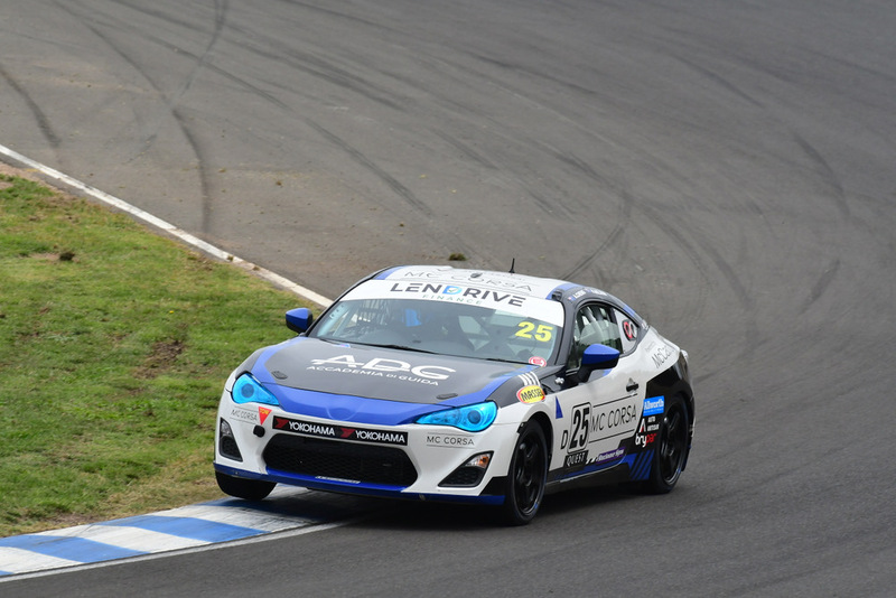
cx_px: 448
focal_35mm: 750
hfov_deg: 2.7
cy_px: 299
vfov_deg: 1.8
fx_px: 18672
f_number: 11
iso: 640
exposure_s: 1/640
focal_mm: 500
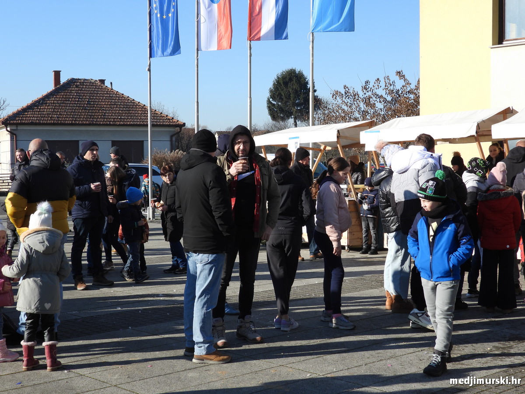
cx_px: 262
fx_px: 834
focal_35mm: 55
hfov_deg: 34.9
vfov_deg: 26.6
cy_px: 197
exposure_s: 1/800
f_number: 3.5
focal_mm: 9.8
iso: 100
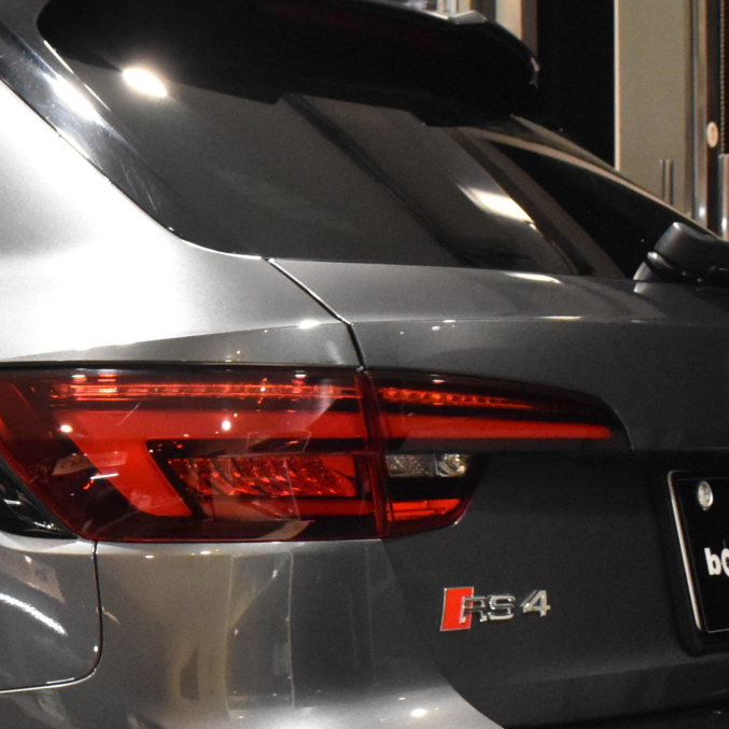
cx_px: -327
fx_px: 2526
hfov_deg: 15.3
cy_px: 569
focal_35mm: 106
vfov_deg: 16.3
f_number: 8
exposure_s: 1/40
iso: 3600
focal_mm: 22
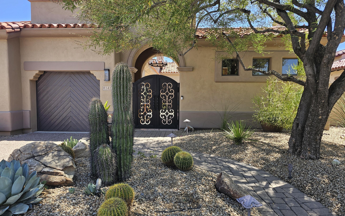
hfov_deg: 72.6
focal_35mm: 25
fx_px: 235
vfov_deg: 49.2
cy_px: 116
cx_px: 172
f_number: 1.7
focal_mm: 6.3
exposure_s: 1/177
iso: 10
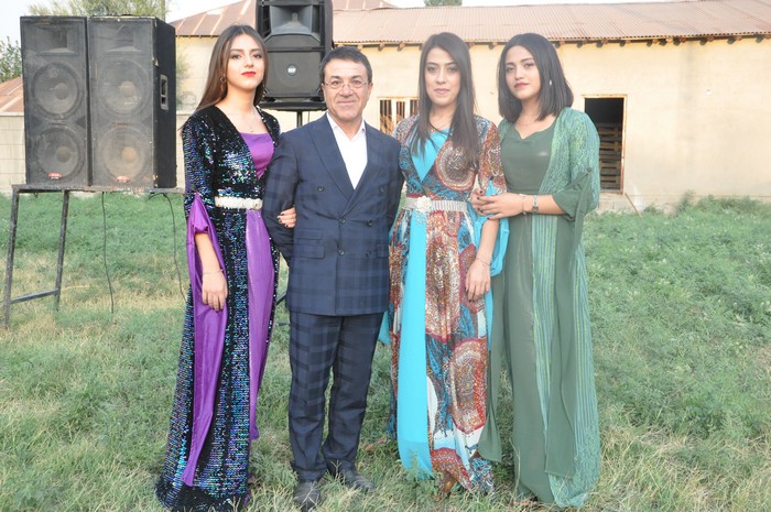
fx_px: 802
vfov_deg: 35.4
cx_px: 386
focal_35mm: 38
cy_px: 256
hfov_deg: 51.3
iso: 1250
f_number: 11
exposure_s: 1/125
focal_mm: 25
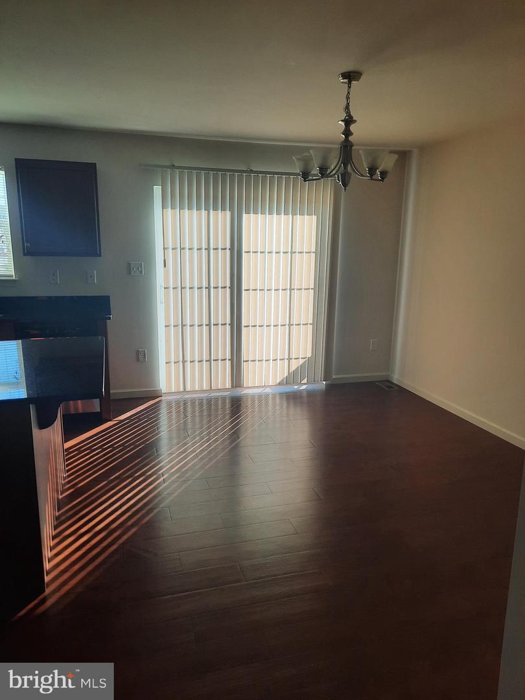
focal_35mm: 25
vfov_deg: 69.4
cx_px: 262
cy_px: 350
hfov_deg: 54.9
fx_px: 506
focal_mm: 4.6
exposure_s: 1/150
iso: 32
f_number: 2
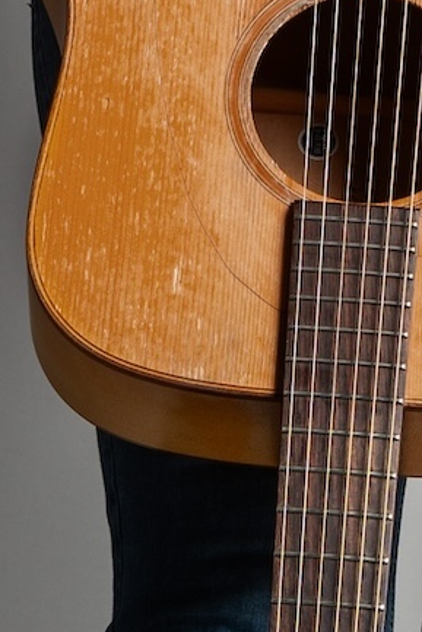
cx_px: 426
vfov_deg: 5.7
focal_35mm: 360
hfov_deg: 3.8
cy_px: -25
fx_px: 6324
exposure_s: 1/160
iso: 100
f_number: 5.6
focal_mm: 52
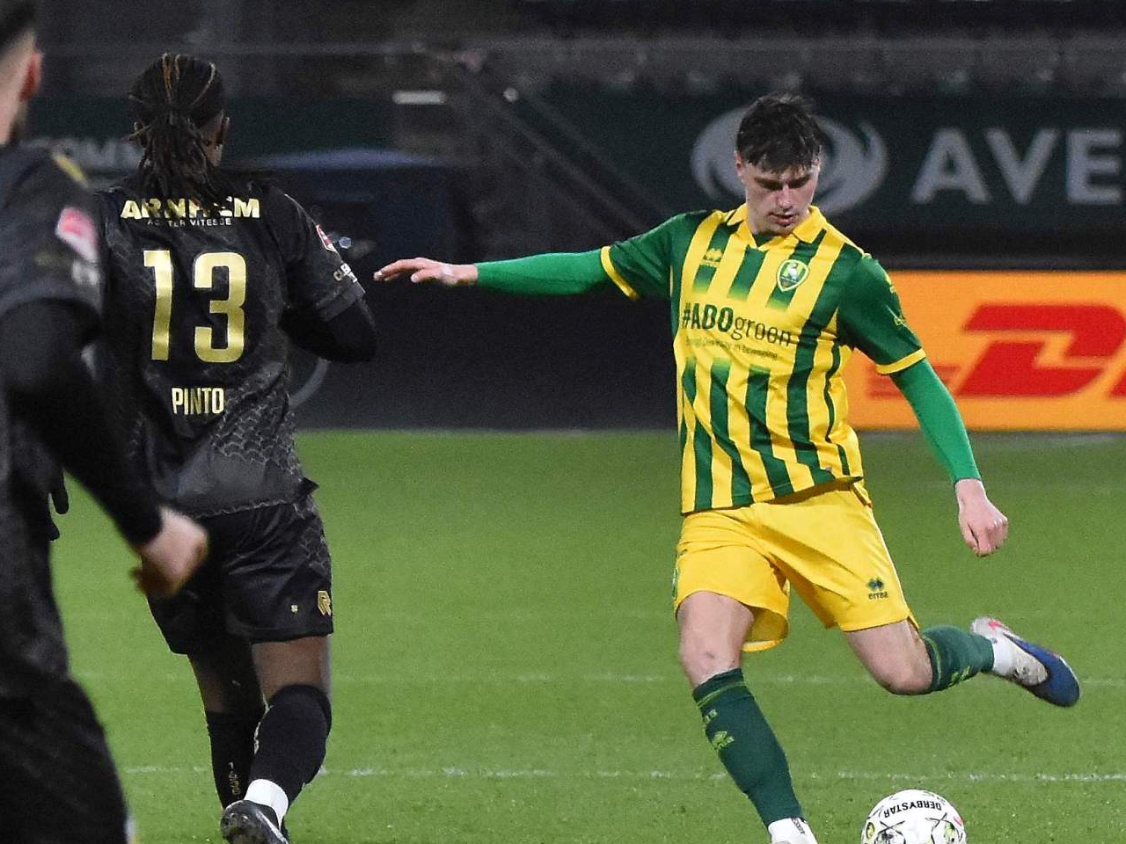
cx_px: 369
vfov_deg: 5.9
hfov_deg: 7.9
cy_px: 469
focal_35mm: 251
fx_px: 8165
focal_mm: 116
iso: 4000
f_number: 2.8
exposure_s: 1/800
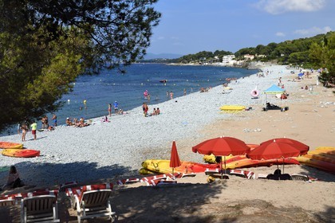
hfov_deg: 48.5
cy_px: 112
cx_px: 168
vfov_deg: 33.4
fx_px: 372
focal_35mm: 40
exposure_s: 1/250
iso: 200
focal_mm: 40
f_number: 16
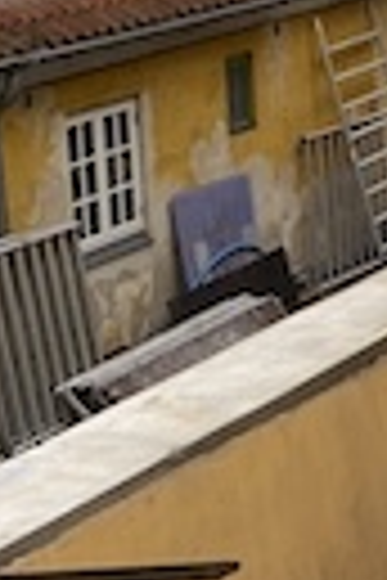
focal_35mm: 166
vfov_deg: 12.1
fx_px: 2677
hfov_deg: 8.0
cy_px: 668
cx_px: 722
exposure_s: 1/333
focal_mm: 4.25
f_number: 1.8
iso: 32
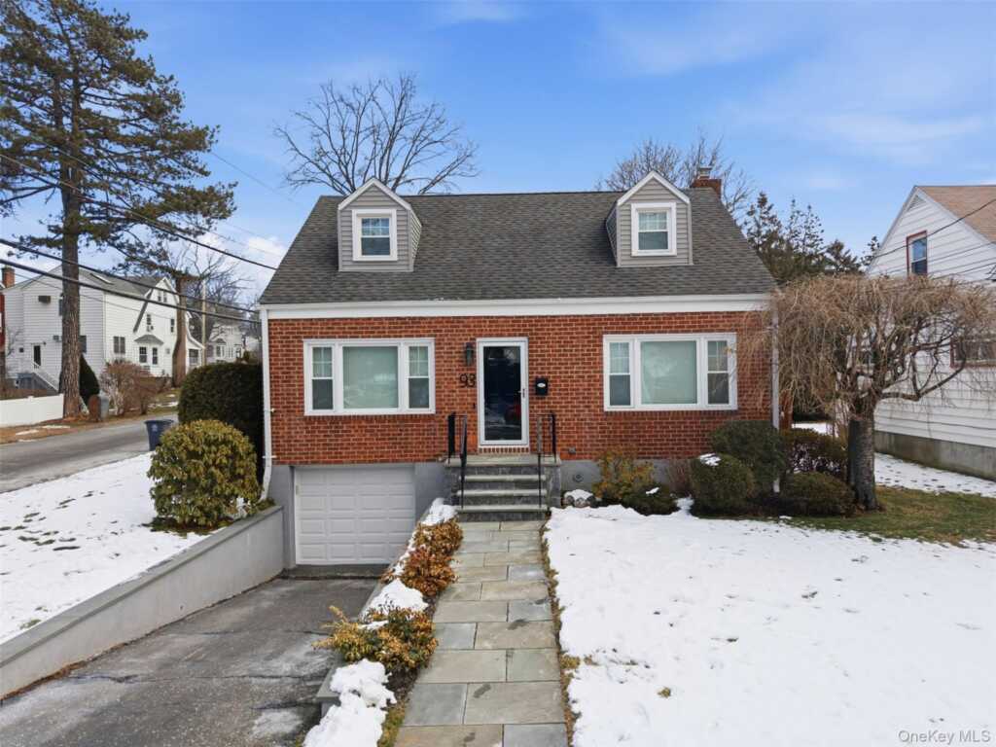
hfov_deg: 71.6
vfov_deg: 56.8
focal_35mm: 24
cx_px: 498
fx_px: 691
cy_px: 374
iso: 180
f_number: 1.8
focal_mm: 8.7
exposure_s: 1/6400
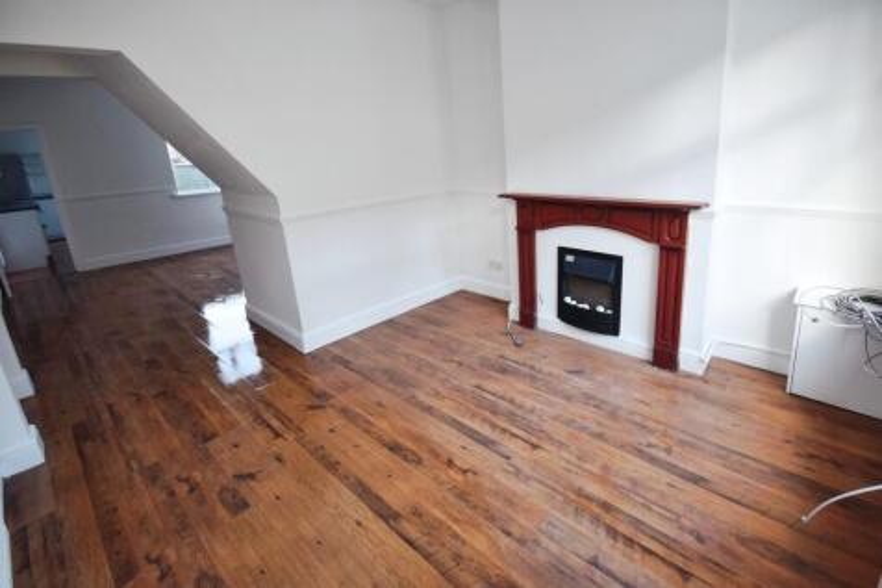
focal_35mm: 15
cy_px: 294
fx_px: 367
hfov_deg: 100.4
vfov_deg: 77.3
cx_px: 441
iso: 720
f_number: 4
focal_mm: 10
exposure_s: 1/60
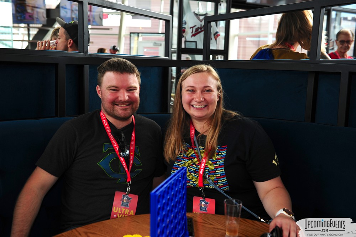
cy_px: 118
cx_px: 178
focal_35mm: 38
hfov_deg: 50.7
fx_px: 375
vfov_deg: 35.0
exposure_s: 1/250
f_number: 3.5
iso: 250
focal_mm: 38
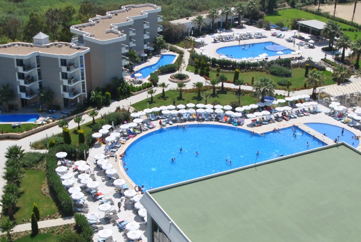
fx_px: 512
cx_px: 206
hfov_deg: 38.8
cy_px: 159
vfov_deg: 26.4
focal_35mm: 51
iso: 100
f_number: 9
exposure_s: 1/320
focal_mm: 24
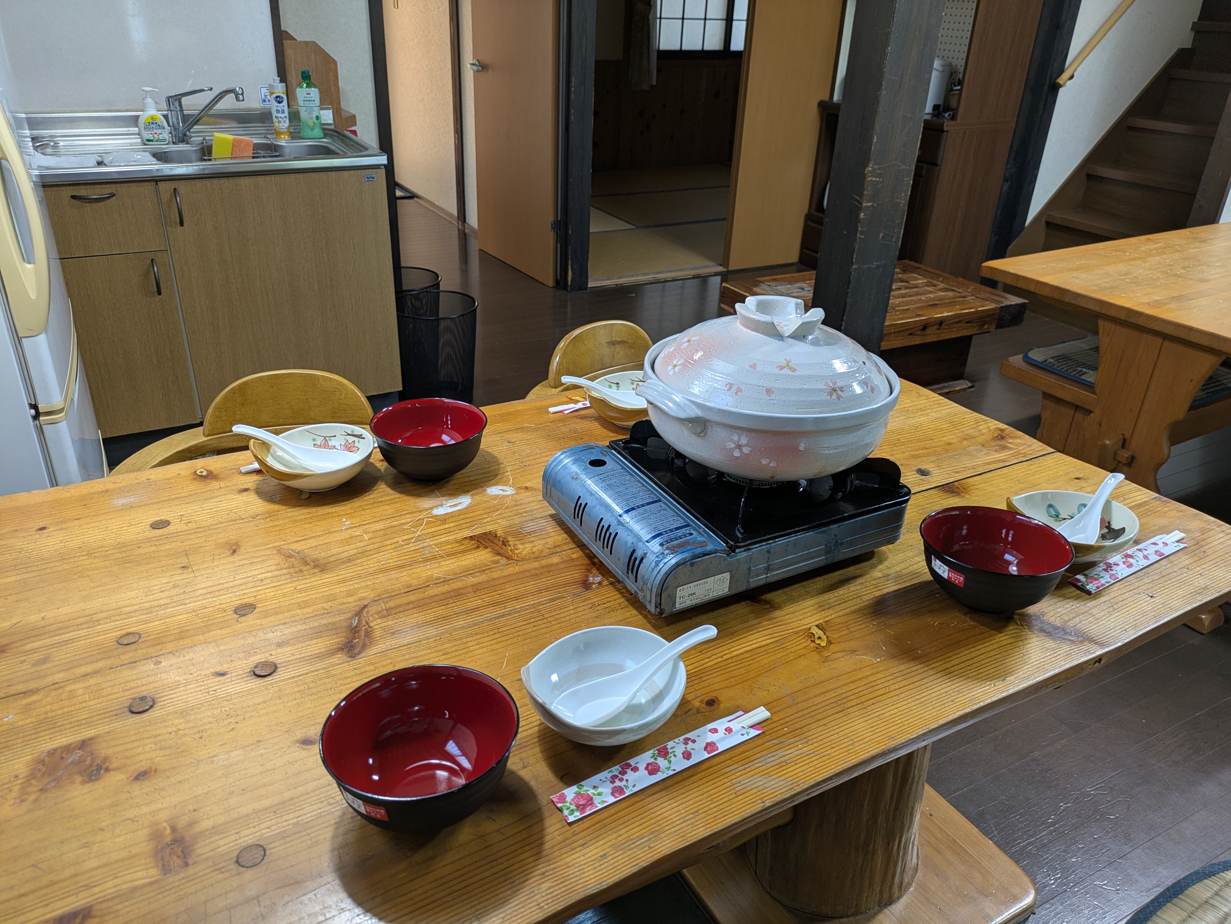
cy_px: 462
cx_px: 616
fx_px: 889
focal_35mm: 25
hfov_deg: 69.4
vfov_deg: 54.9
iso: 55
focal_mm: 5.43
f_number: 1.89
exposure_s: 1/25
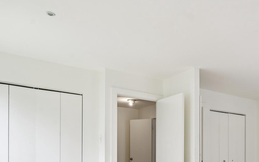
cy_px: 147
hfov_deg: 55.4
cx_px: 194
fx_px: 233
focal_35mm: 33
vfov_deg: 35.9
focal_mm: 16
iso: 250
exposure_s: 1/20
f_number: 8
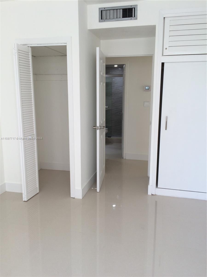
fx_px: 231
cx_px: 104
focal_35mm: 29
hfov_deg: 48.2
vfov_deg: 61.7
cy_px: 138
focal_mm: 4.15
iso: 32
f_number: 2.2
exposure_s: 1/60
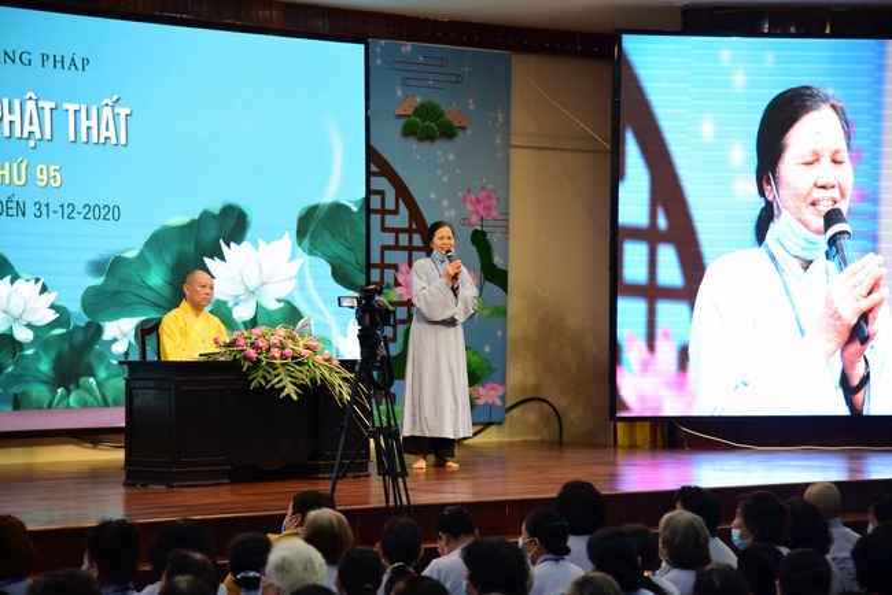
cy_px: 298
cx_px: 446
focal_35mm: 105
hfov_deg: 19.4
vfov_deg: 13.1
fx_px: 2603
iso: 800
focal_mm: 105
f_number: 4
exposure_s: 1/40
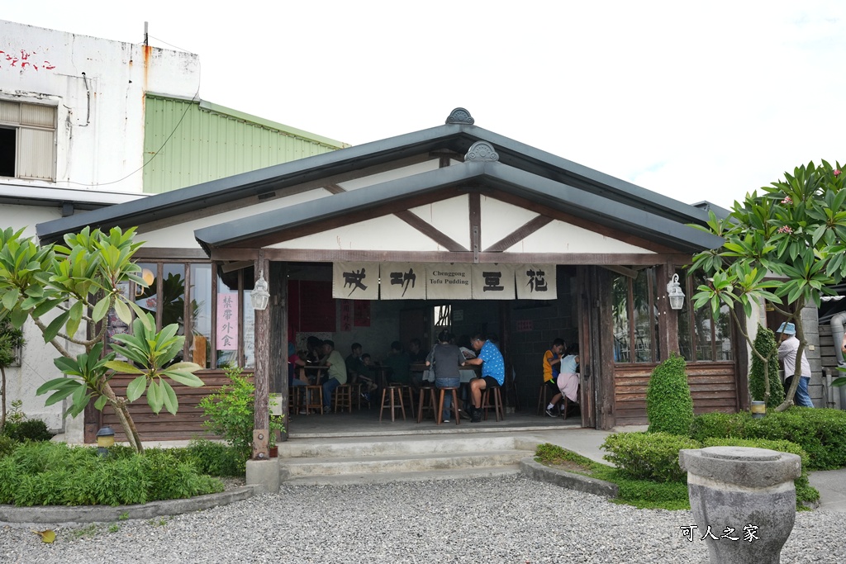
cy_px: 282
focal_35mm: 32
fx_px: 757
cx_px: 423
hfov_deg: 58.4
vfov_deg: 40.9
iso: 1250
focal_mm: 32.2
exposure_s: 1/1000
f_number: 10
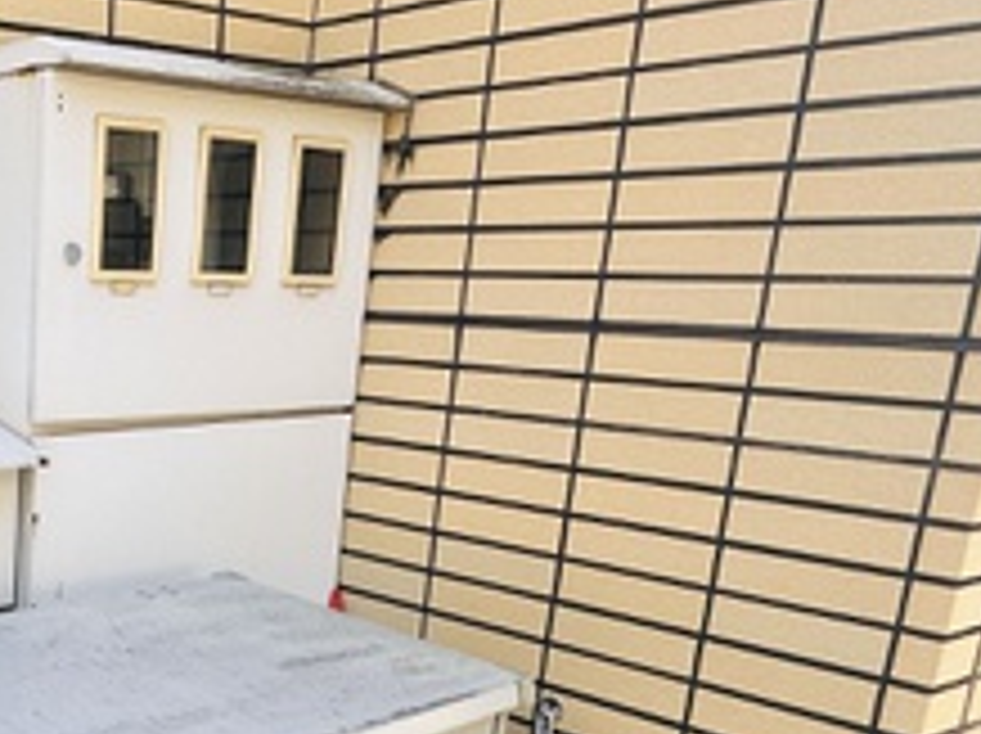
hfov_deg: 37.2
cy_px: 642
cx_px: -22
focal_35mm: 45
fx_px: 1274
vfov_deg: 30.9
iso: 40
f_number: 2.2
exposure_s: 1/208
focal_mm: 2.22
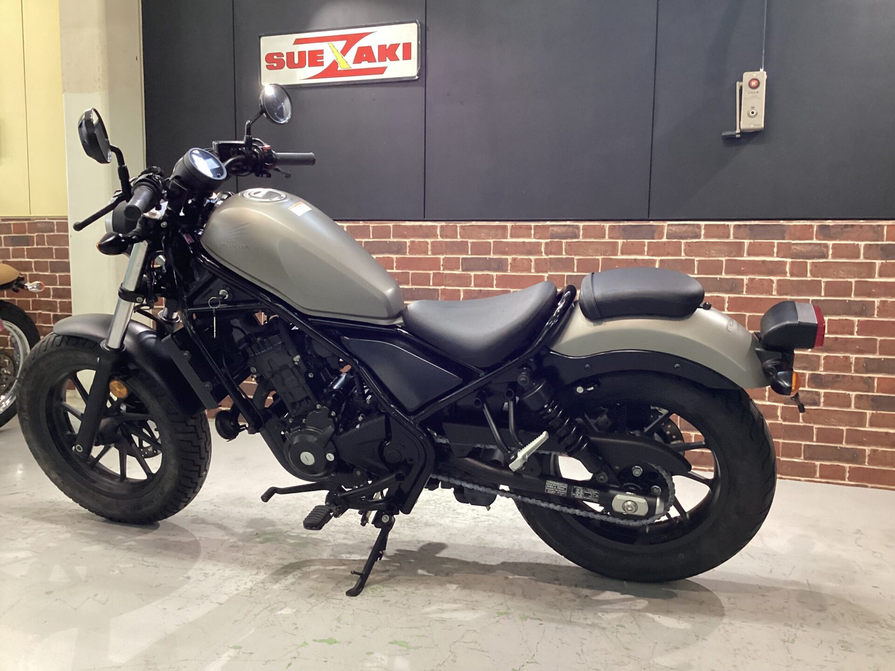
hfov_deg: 58.4
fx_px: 802
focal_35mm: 31
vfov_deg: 45.4
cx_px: 448
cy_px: 336
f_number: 2.4
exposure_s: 1/60
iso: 320
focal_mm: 3.3
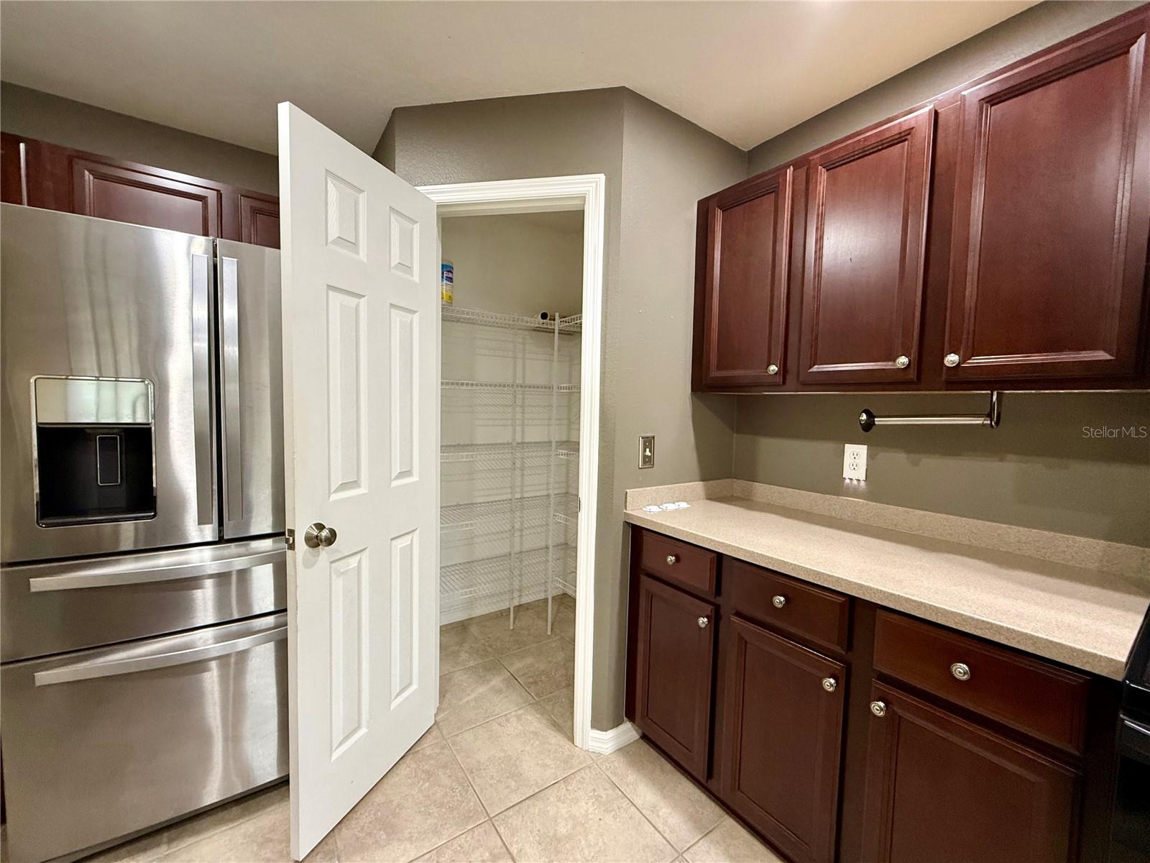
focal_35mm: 14
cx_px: 575
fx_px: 465
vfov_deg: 85.7
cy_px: 432
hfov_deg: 102.1
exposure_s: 1/60
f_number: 2.2
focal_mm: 2.22
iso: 320
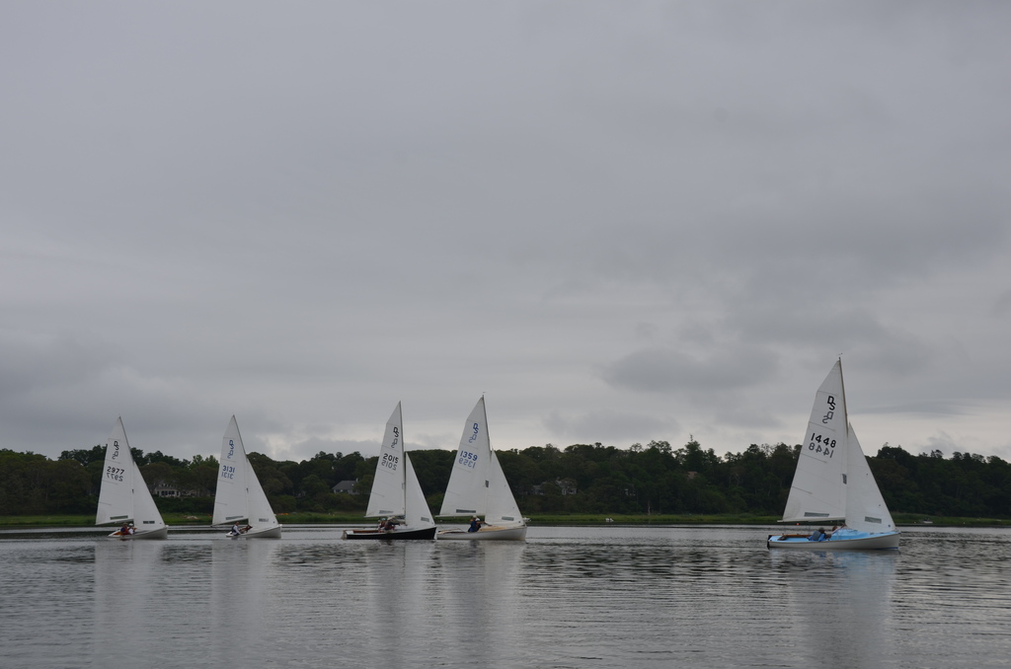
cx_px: 506
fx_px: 1345
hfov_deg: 41.2
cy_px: 334
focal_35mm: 48
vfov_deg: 27.9
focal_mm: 32
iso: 100
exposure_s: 1/250
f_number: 8
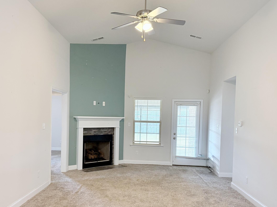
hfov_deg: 53.8
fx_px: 272
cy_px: 125
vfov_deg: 41.6
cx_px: 119
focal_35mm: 34
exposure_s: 1/120
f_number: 1.78
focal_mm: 6.76
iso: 400
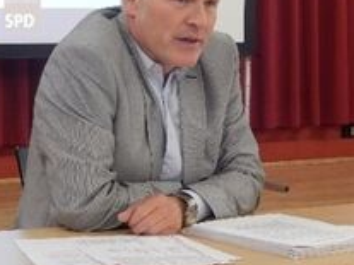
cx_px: 156
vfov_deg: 12.5
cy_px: 43
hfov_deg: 16.7
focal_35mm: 118
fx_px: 1206
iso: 400
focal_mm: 10.9
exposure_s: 1/25
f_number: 4
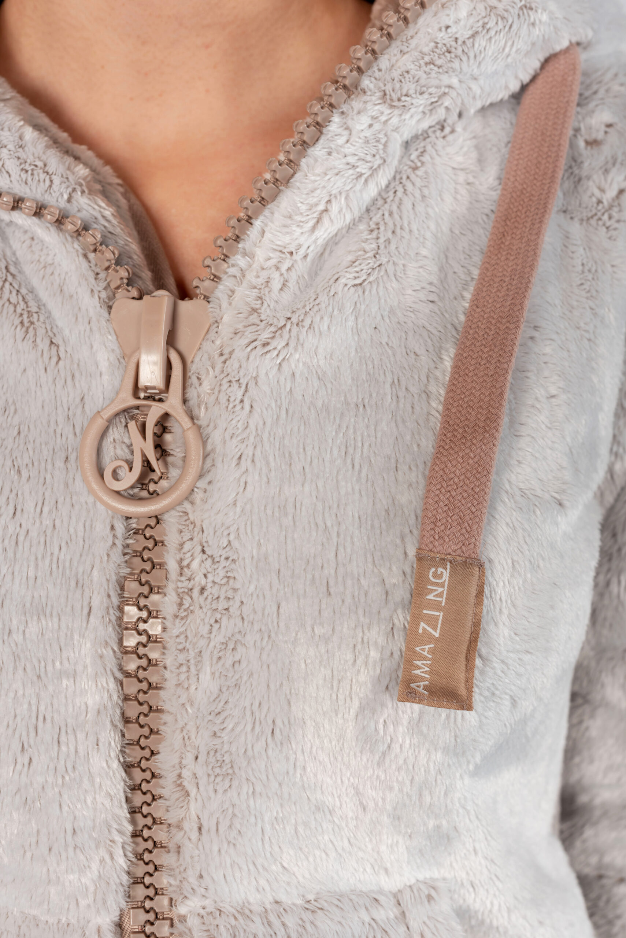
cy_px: 469
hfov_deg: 27.0
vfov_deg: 39.6
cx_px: 313
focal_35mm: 50
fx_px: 1303
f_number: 6.3
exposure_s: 1/100
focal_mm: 50
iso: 125
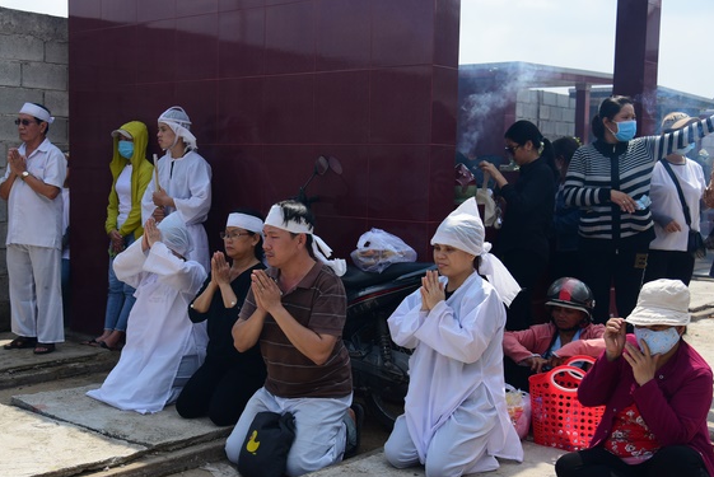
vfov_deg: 30.6
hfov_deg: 44.4
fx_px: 873
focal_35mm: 44
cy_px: 256
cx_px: 307
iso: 320
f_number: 4
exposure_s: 1/2500
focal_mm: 38
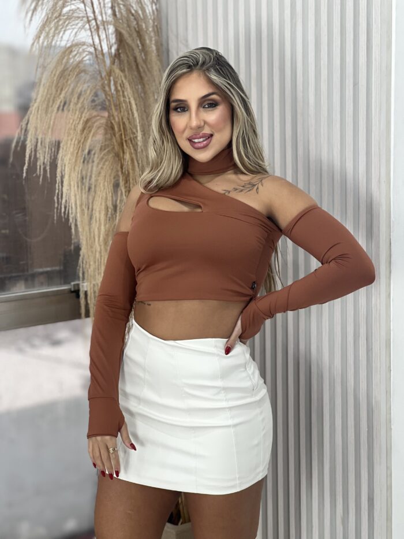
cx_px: 202
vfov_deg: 25.3
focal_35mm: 77
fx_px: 1198
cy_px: 270
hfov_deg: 19.1
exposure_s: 1/120
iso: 100
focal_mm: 9
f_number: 2.8
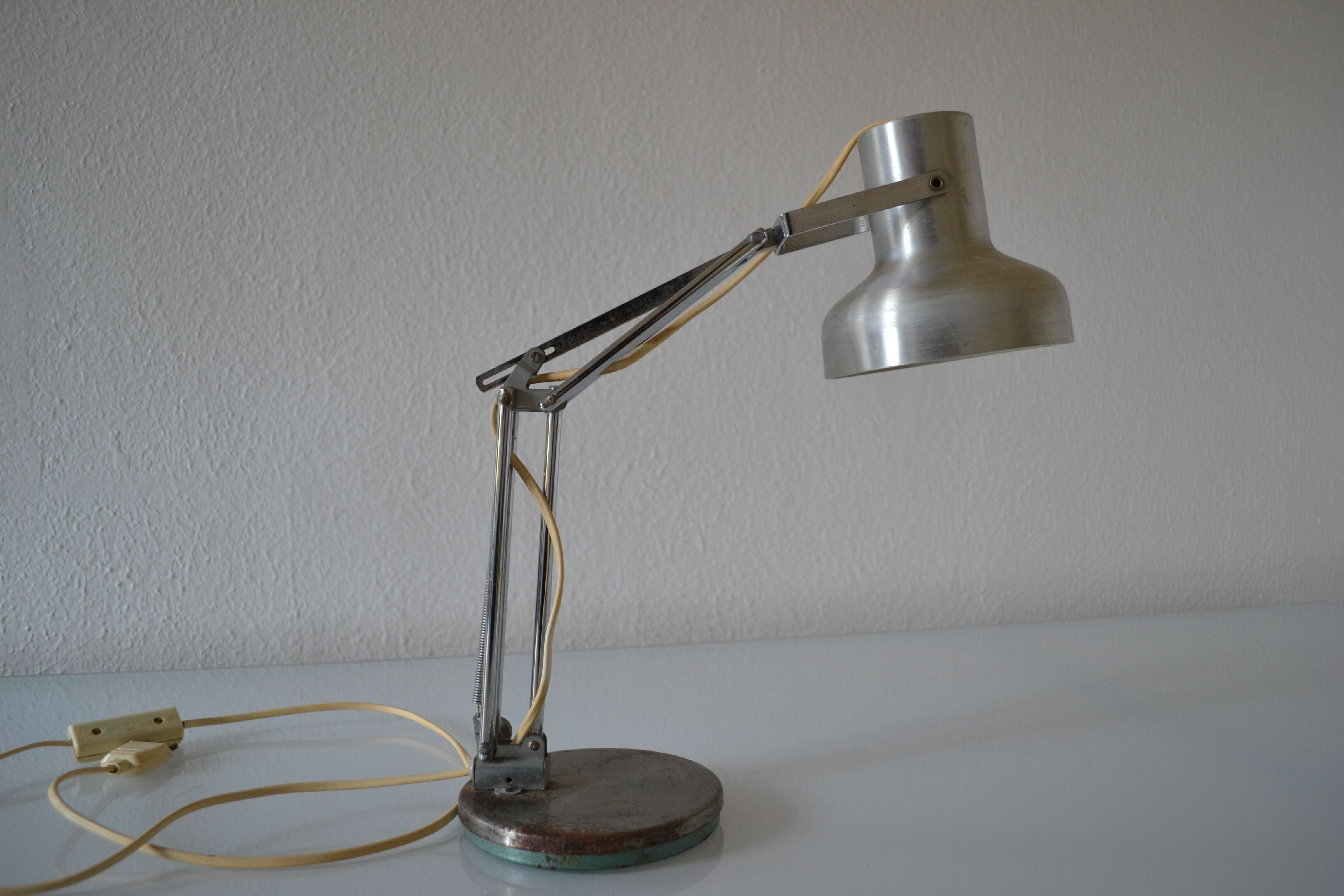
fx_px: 1008
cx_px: 672
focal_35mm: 27
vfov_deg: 47.9
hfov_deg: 67.4
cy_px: 448
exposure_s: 1/50
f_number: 3.5
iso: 400
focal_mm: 18
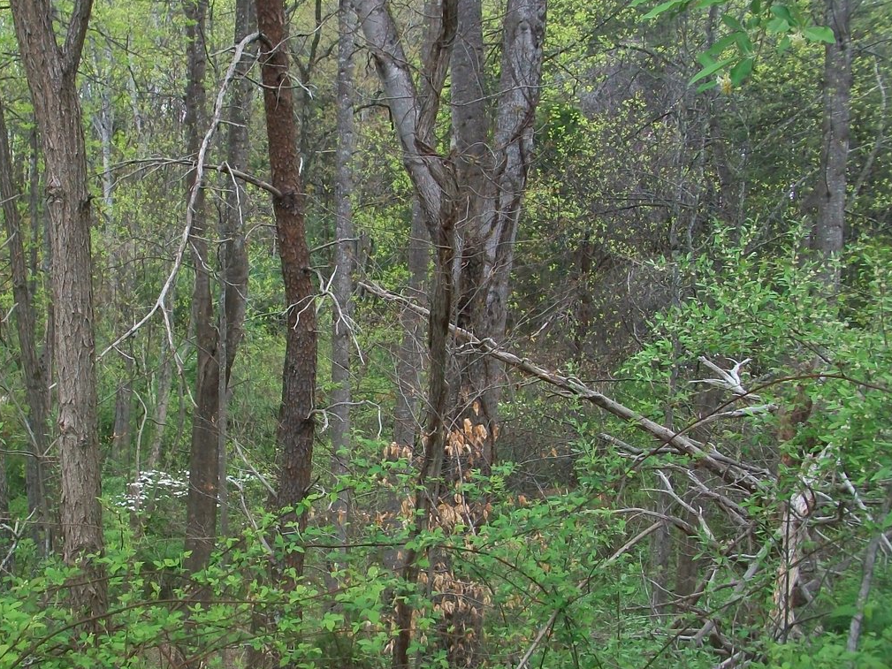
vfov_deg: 28.6
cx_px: 290
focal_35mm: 51
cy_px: 357
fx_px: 1314
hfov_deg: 37.0
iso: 80
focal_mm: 5.7
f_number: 2.8
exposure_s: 1/60
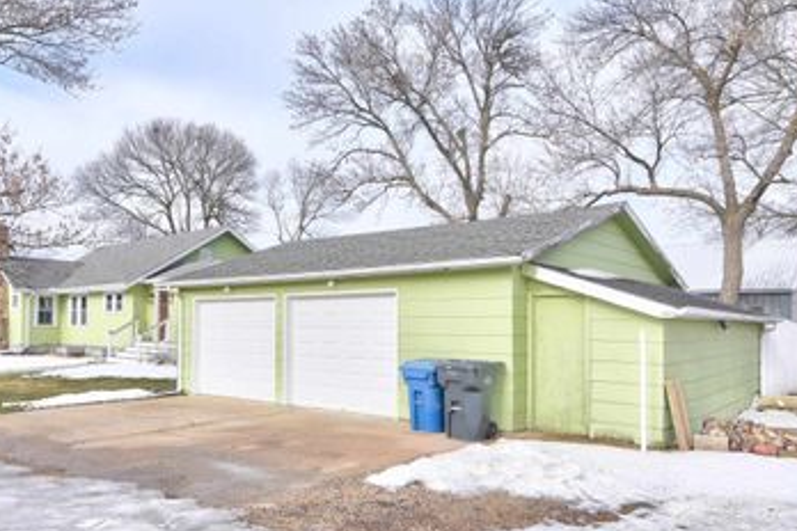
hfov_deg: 75.4
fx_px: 509
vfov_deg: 54.9
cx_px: 328
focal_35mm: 23
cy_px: 301
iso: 100
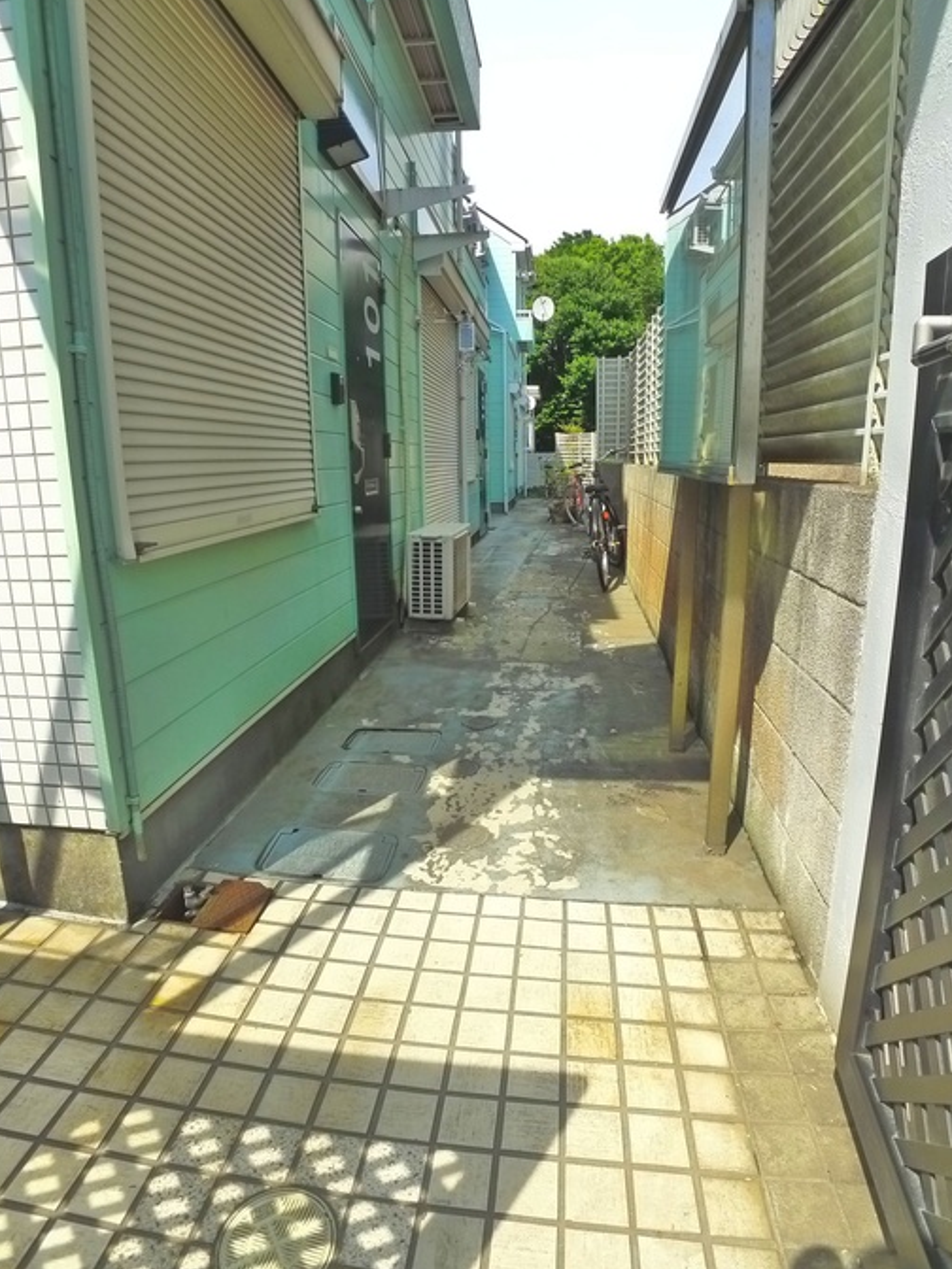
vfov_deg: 69.4
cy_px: 633
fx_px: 917
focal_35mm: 25
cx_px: 469
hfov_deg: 54.9
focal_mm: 5.1
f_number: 4
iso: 400
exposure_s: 1/500
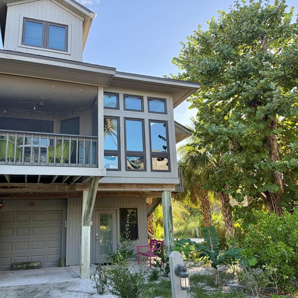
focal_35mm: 29
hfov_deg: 55.5
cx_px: 130
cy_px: 149
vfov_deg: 55.6
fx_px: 282
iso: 100
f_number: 1.78
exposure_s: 1/478
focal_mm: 6.76
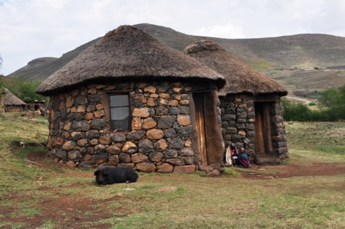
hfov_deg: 35.1
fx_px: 546
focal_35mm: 57
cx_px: 172
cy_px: 114
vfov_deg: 23.8
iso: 200
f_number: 8
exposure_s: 1/320
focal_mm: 38
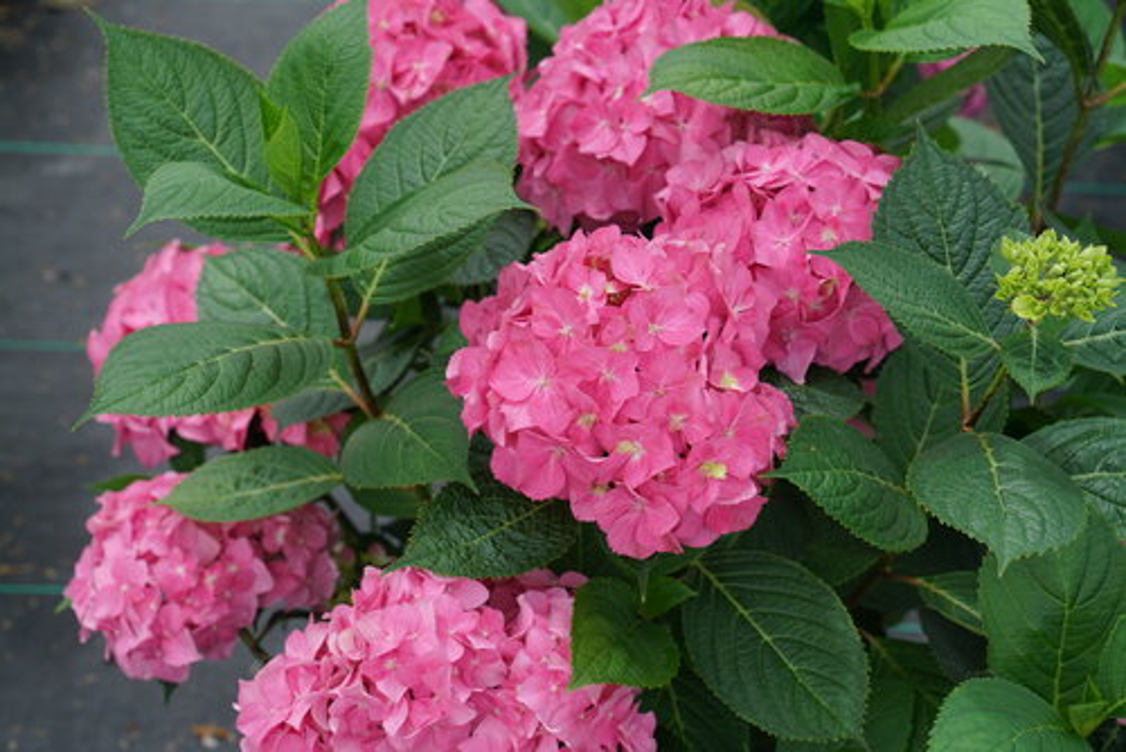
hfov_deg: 28.8
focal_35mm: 70
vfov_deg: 19.5
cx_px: 563
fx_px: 2191
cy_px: 376
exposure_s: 1/250
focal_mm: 70
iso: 200
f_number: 7.1
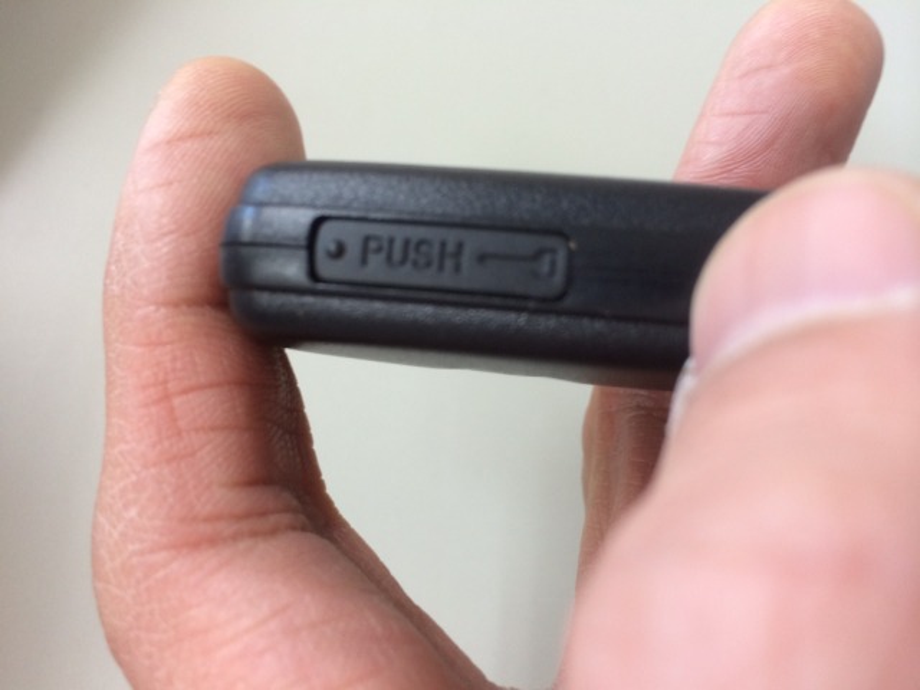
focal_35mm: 30
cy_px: 345
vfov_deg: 46.8
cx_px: 460
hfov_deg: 60.0
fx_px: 797
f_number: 2.2
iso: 80
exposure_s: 1/33
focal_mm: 4.12
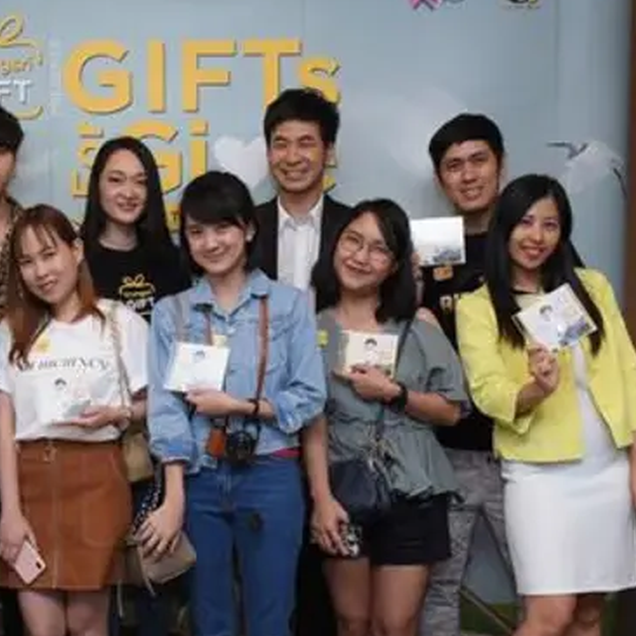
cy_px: 412
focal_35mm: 58
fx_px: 1206
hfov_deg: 29.1
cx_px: 151
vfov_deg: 29.4
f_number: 4
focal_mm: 32
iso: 1000
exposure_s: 1/100
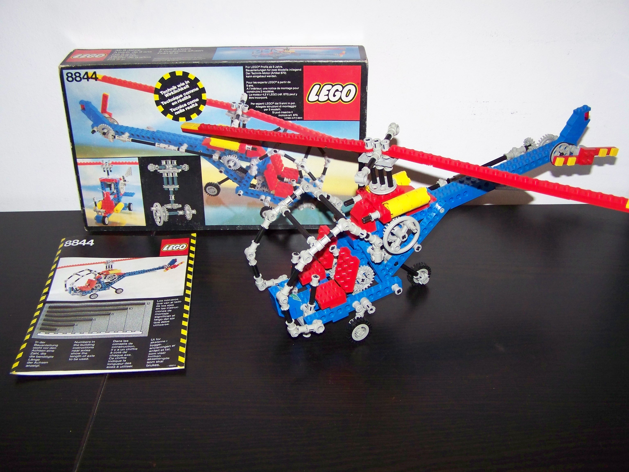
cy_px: 236
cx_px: 314
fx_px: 690
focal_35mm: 38
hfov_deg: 49.0
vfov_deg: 37.7
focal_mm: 6.3
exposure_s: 1/30
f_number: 2.8
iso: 200
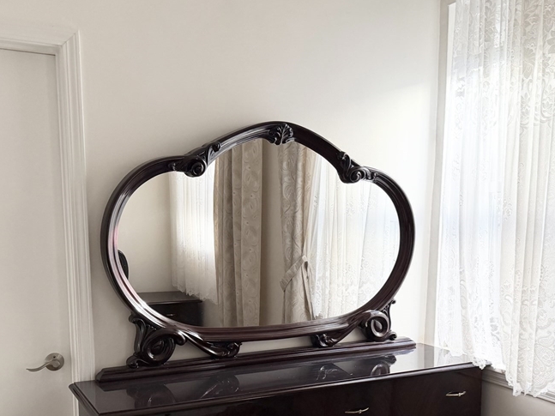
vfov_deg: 36.8
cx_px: 300
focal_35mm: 38
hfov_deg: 48.9
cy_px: 313
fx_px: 609
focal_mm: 6.76
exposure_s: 1/103
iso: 200
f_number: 1.78
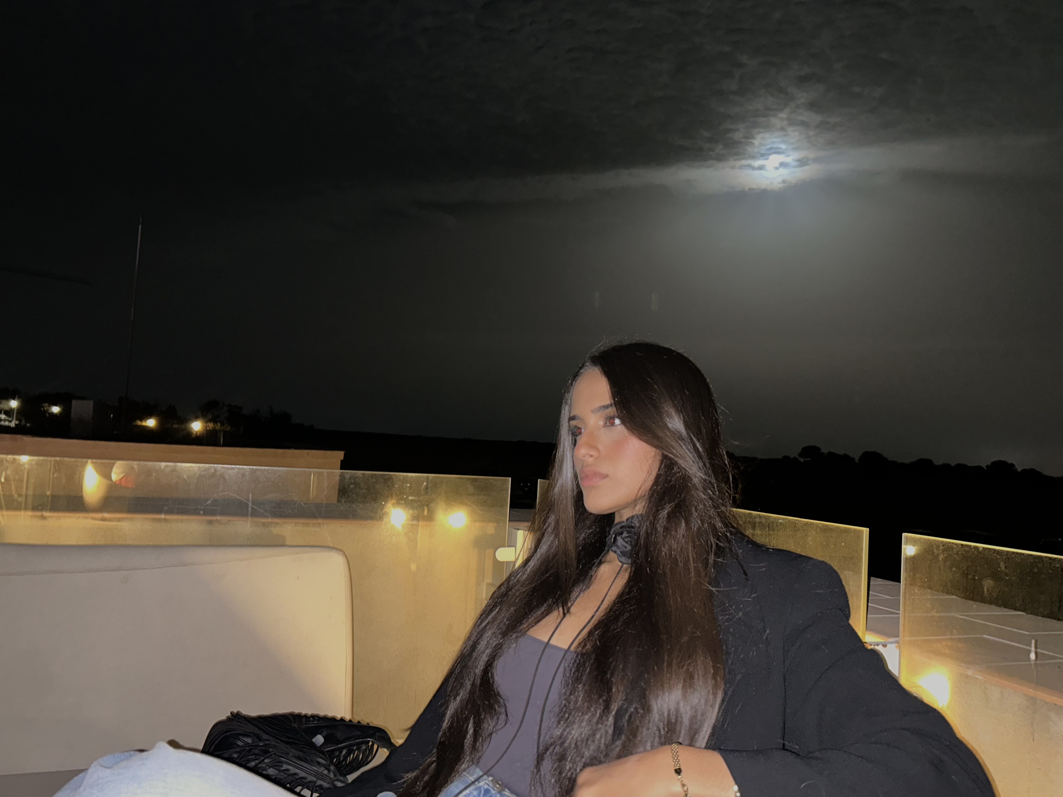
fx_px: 798
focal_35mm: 26
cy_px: 398
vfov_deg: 53.1
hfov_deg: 67.3
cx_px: 532
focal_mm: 5.7
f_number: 1.5
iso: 160
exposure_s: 1/4
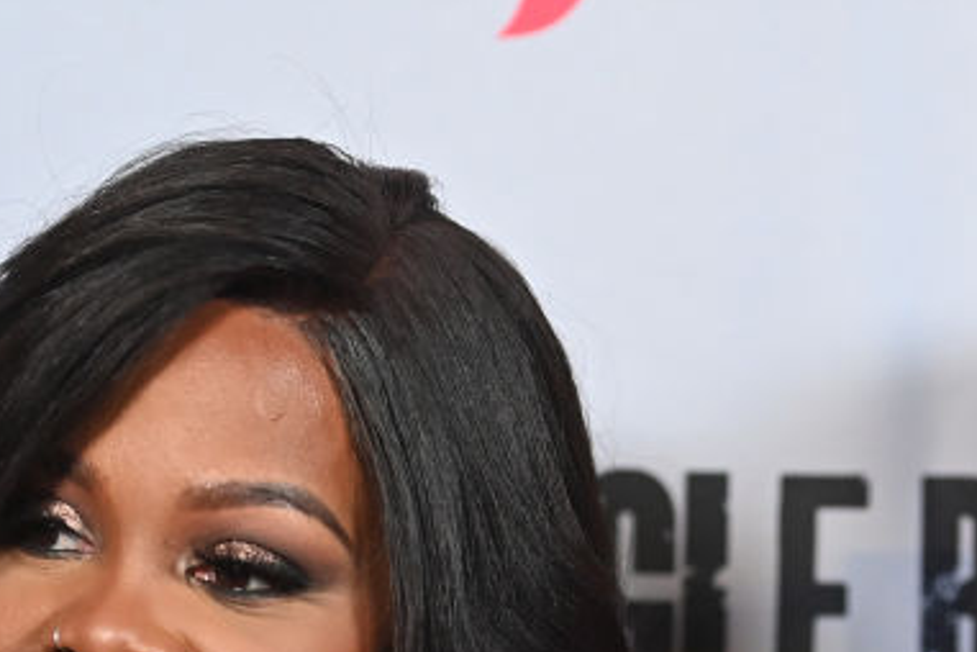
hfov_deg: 10.9
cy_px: 846
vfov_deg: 7.2
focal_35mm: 188
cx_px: 739
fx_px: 5102
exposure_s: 1/640
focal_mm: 70
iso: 3200
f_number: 2.8
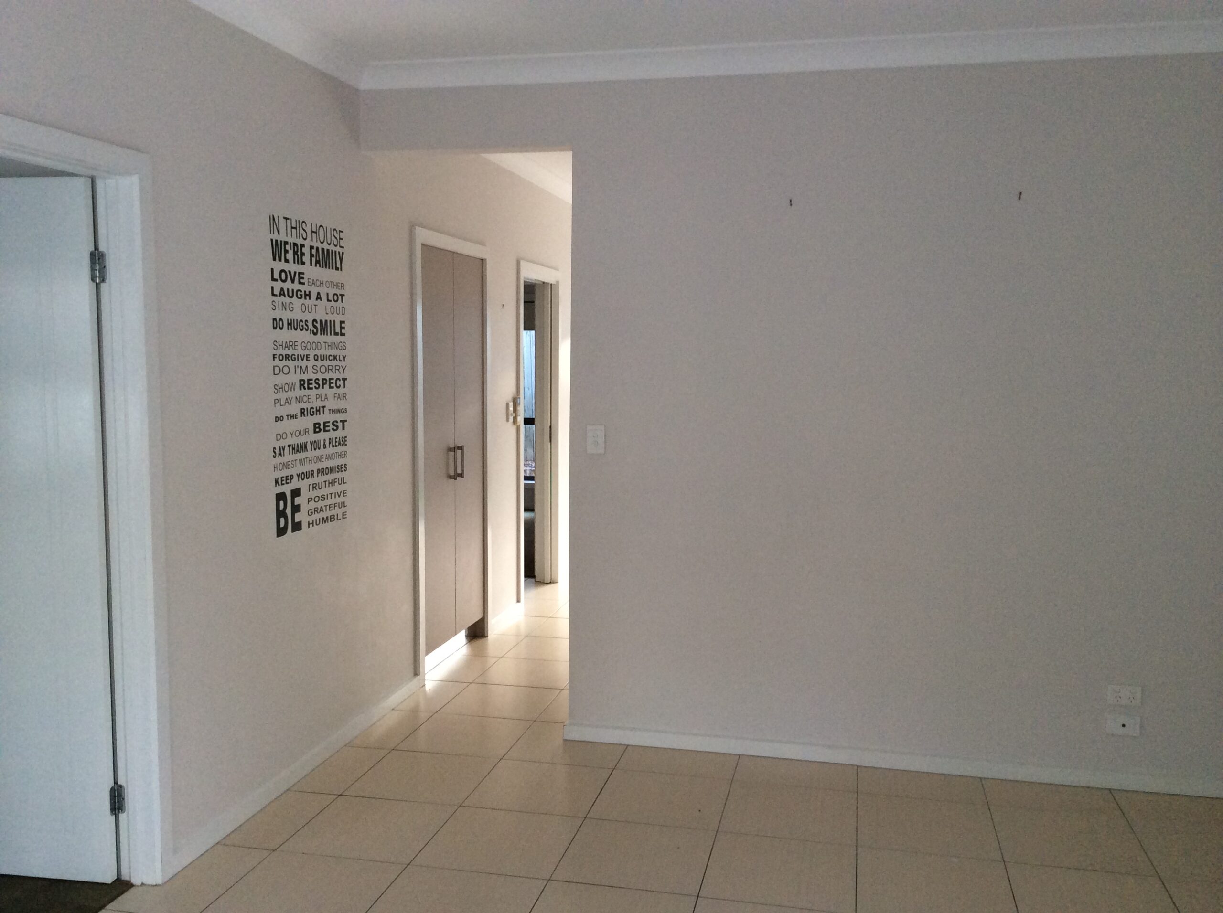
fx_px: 1164
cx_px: 612
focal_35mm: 33
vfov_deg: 42.8
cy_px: 456
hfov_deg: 55.4
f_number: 2.4
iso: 100
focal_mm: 3.3
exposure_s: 1/24
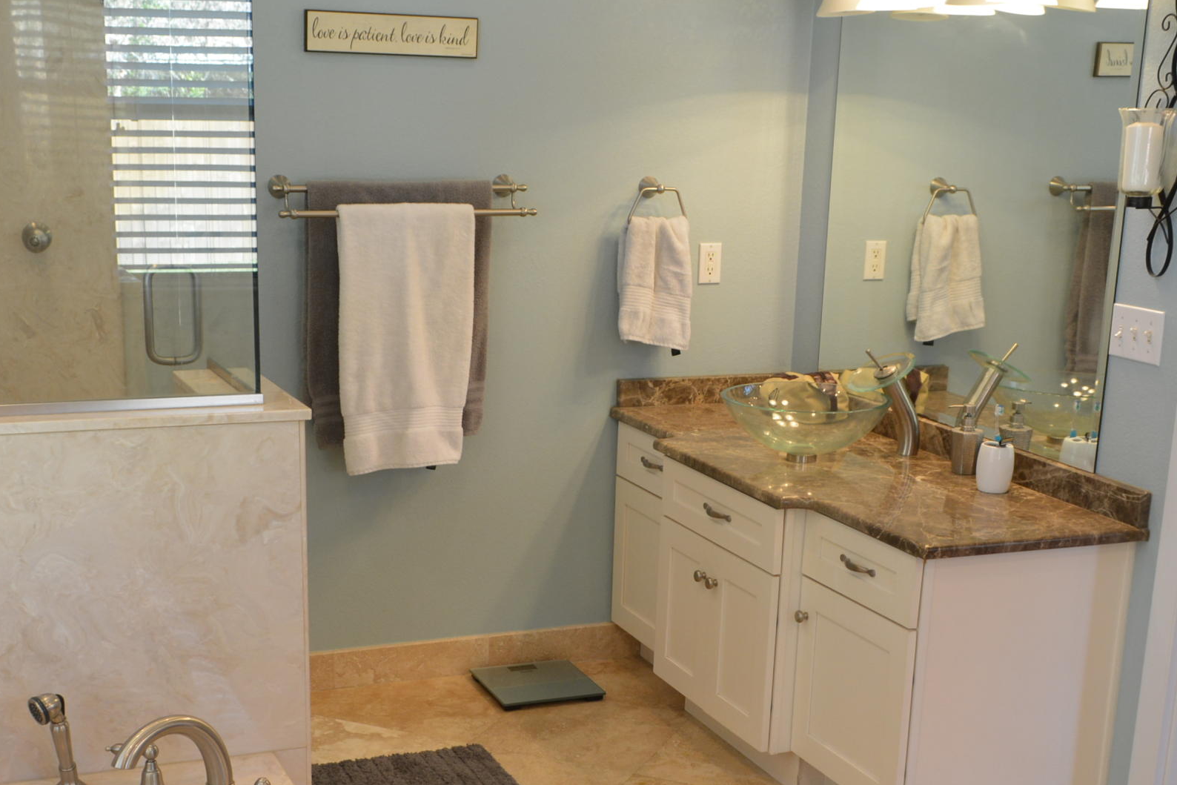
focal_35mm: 51
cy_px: 579
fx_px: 1667
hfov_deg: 38.9
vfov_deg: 26.2
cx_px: 557
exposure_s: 1/25
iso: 400
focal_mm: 18
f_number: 4.5
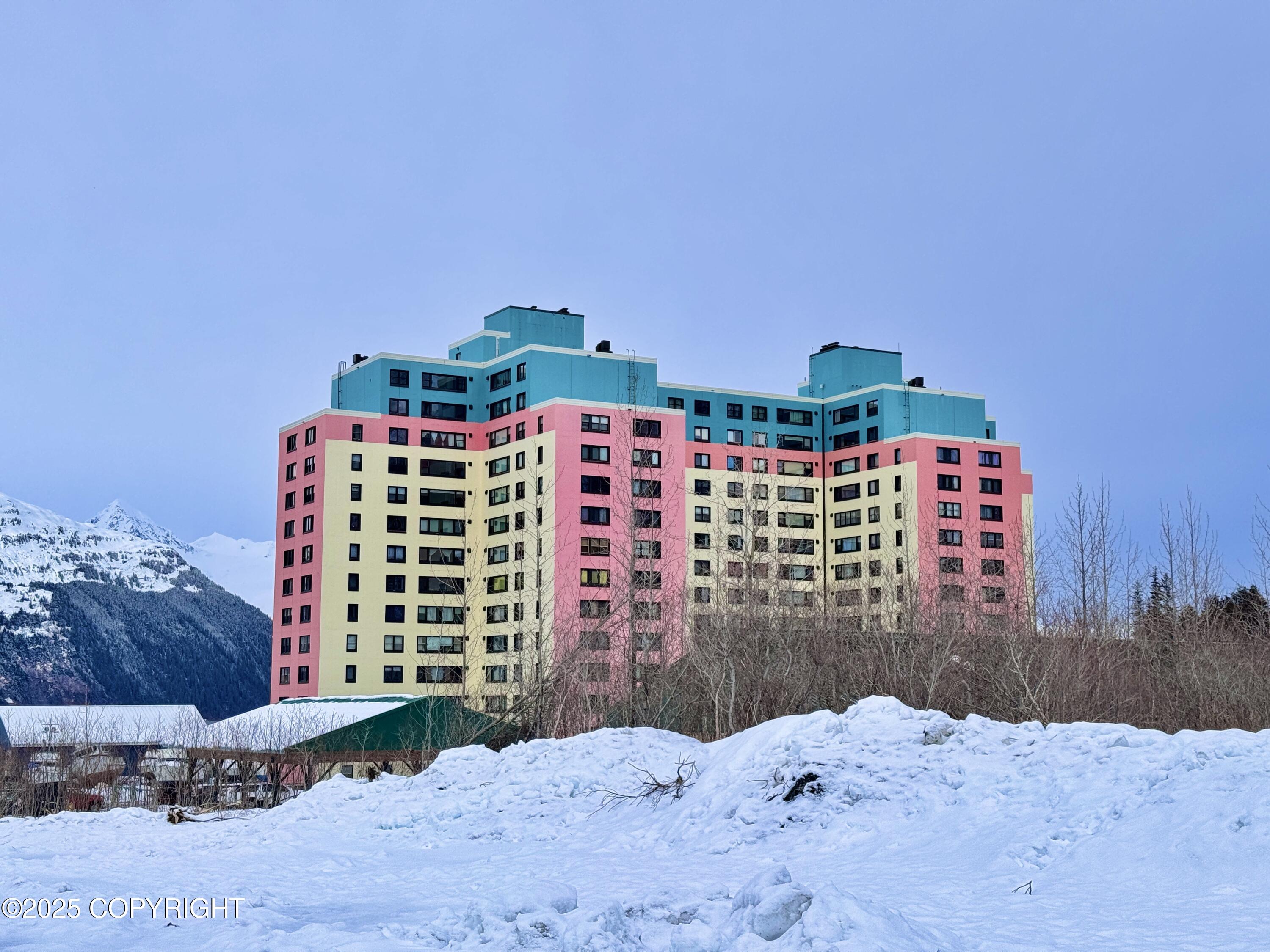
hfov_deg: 39.7
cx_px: 635
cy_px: 476
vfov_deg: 30.3
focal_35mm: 48
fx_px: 1761
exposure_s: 1/3425
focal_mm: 6.76
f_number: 1.78
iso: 64
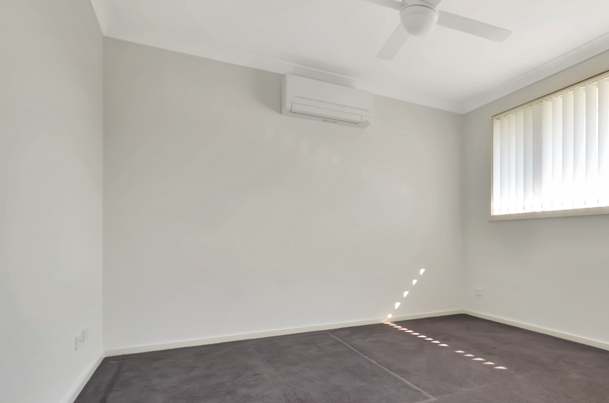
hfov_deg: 74.2
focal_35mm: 22
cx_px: 442
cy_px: 238
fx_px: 371
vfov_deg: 56.6
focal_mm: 10
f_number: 5.6
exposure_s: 1/125
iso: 200
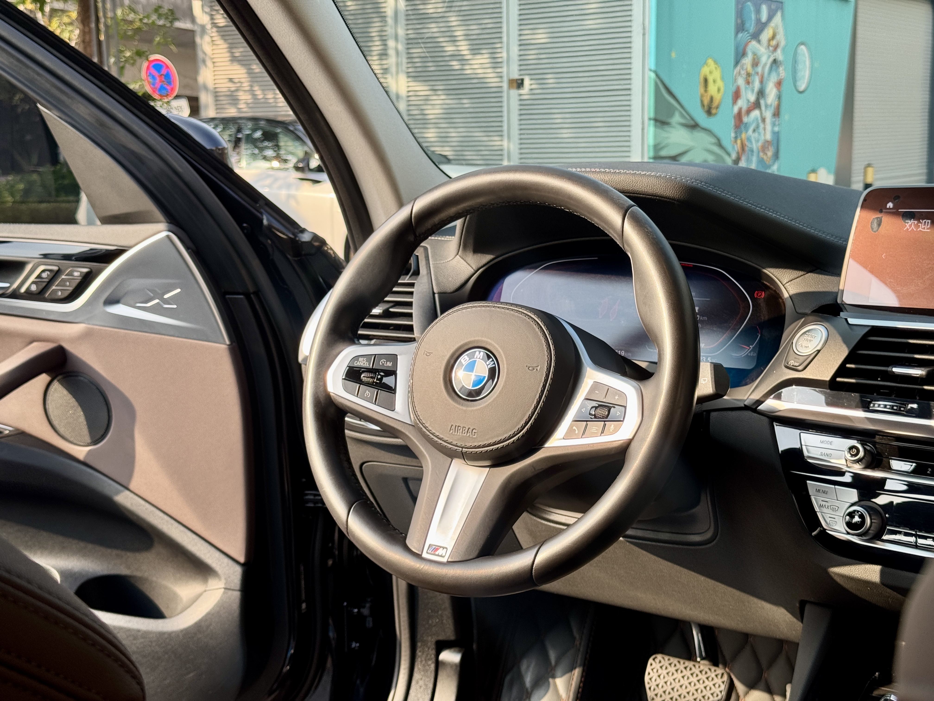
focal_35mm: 48
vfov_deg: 30.3
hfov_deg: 39.7
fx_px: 1295
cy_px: 350
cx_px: 467
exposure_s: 1/568
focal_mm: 6.76
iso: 64
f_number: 1.78
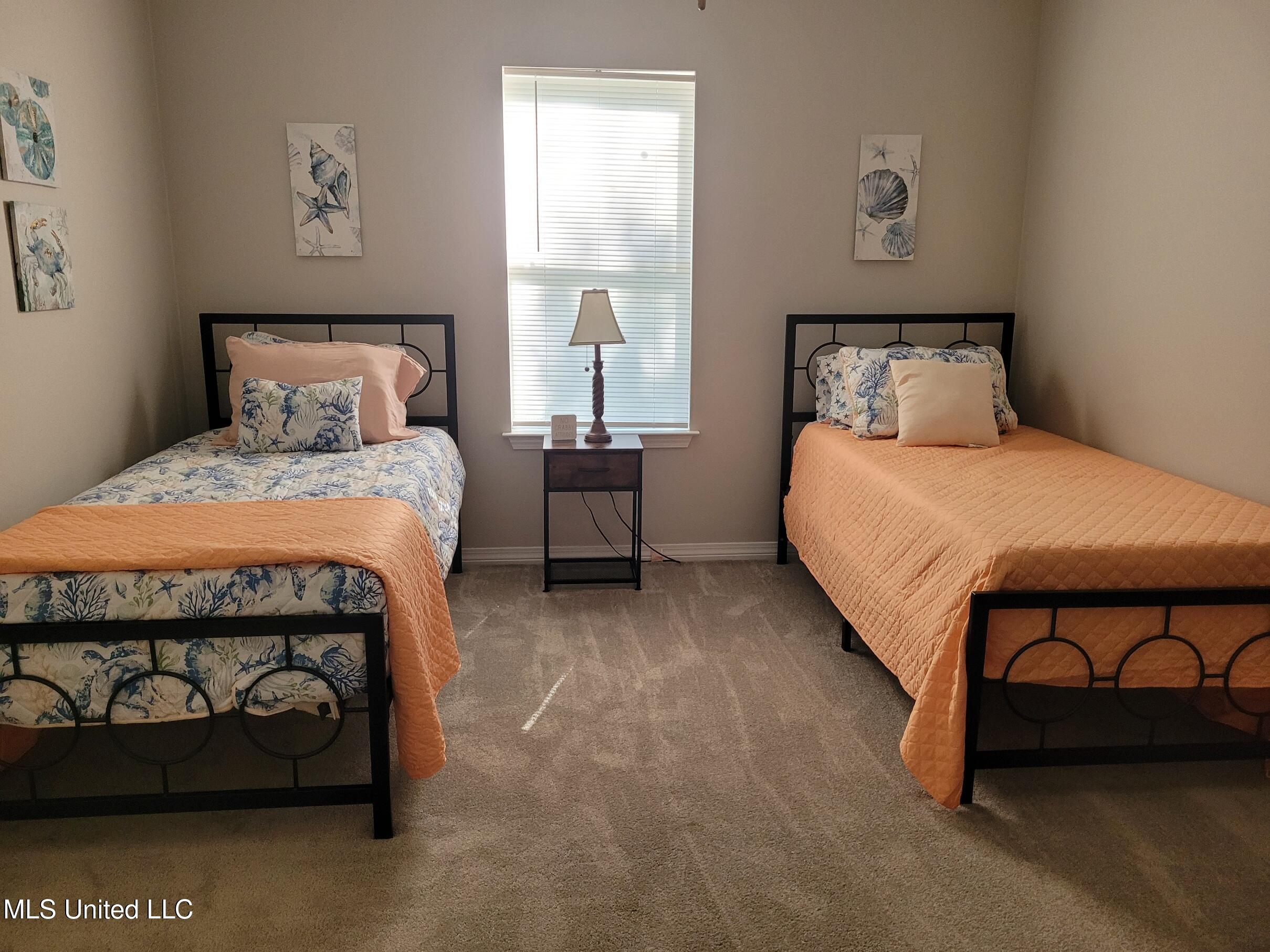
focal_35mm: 26
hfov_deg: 67.3
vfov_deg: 53.1
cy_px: 476
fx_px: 954
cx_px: 635
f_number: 1.8
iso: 320
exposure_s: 1/120
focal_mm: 5.4
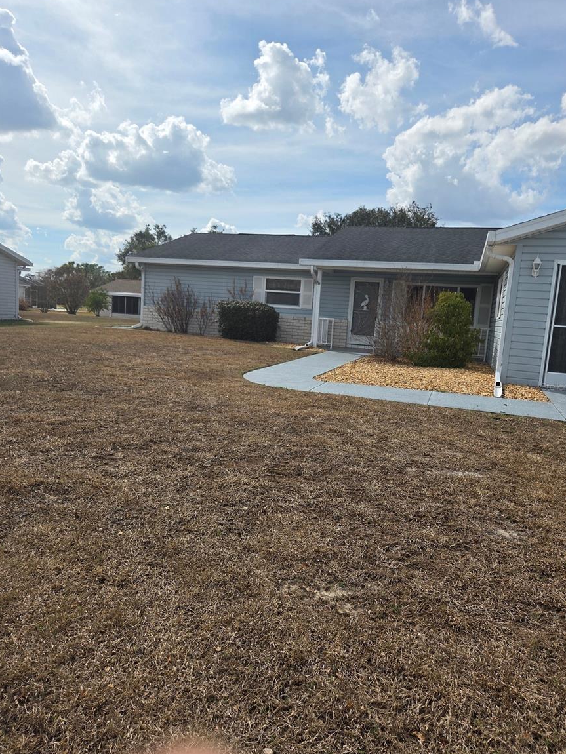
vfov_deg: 71.6
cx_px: 293
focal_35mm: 24
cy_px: 386
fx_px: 523
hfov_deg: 56.8
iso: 80
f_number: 1.8
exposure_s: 1/6618
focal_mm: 5.4
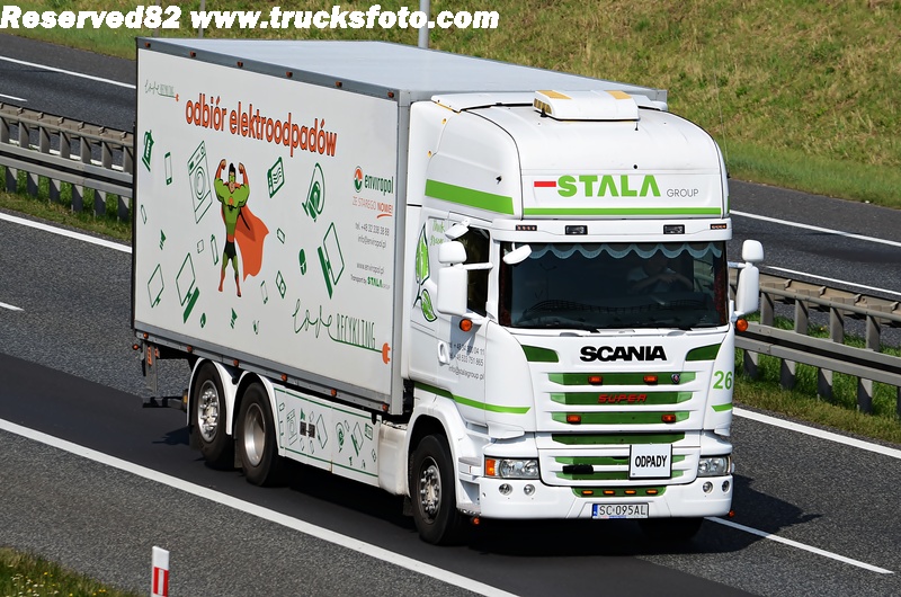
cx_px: 450
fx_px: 6744
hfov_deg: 7.6
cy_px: 298
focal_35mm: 270
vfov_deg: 5.1
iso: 125
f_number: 8
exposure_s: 1/640
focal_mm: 180
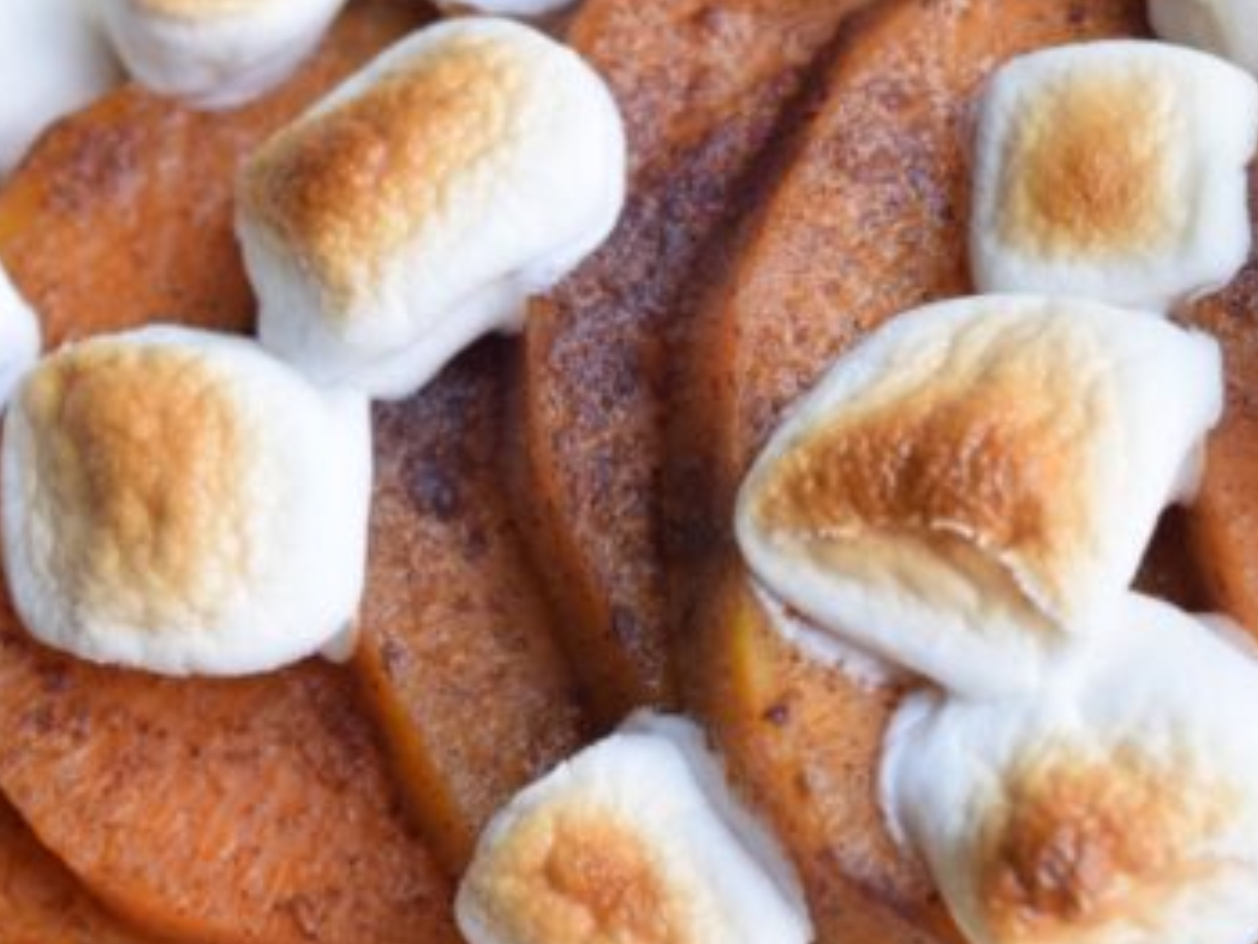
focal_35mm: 124
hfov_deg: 15.9
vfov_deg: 11.9
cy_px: 263
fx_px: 4508
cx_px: 807
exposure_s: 1/80
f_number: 8
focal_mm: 40
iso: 800
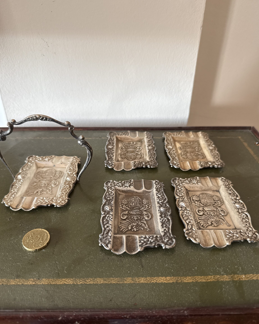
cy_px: 170
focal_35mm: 26
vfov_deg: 66.0
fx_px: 249
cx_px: 128
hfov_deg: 54.9
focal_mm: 6.76
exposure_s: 1/50
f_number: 1.78
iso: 200
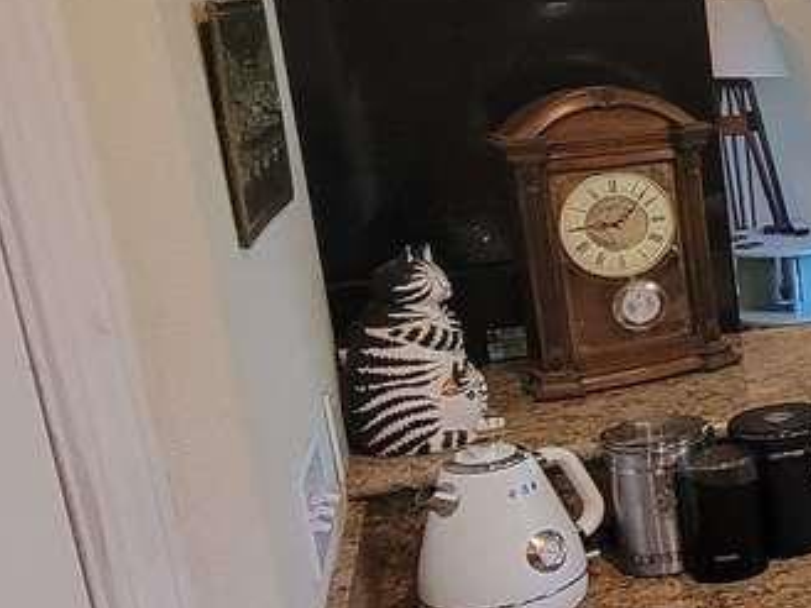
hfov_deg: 21.7
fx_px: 1335
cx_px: 1456
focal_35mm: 57
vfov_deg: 25.7
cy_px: 289
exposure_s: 1/60
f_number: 2.2
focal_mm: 2.2
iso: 250
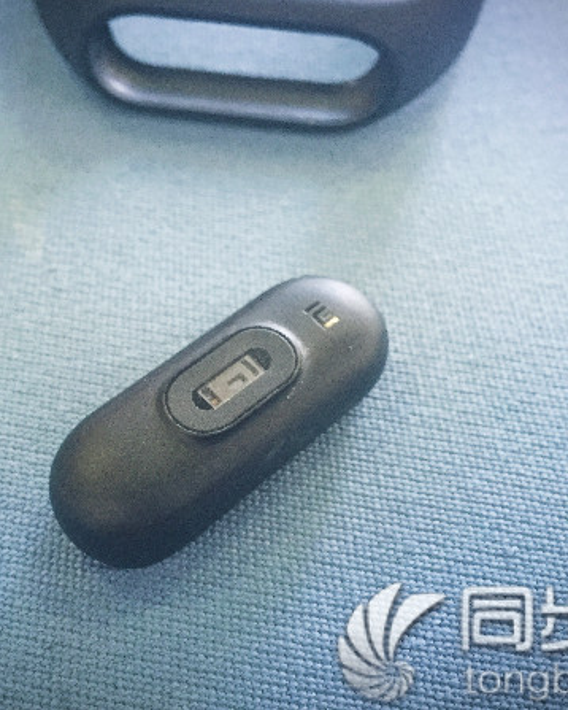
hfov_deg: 39.0
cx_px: 222
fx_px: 798
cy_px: 356
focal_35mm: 38
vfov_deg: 47.9
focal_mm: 4.15
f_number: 2.2
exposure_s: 1/25
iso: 250
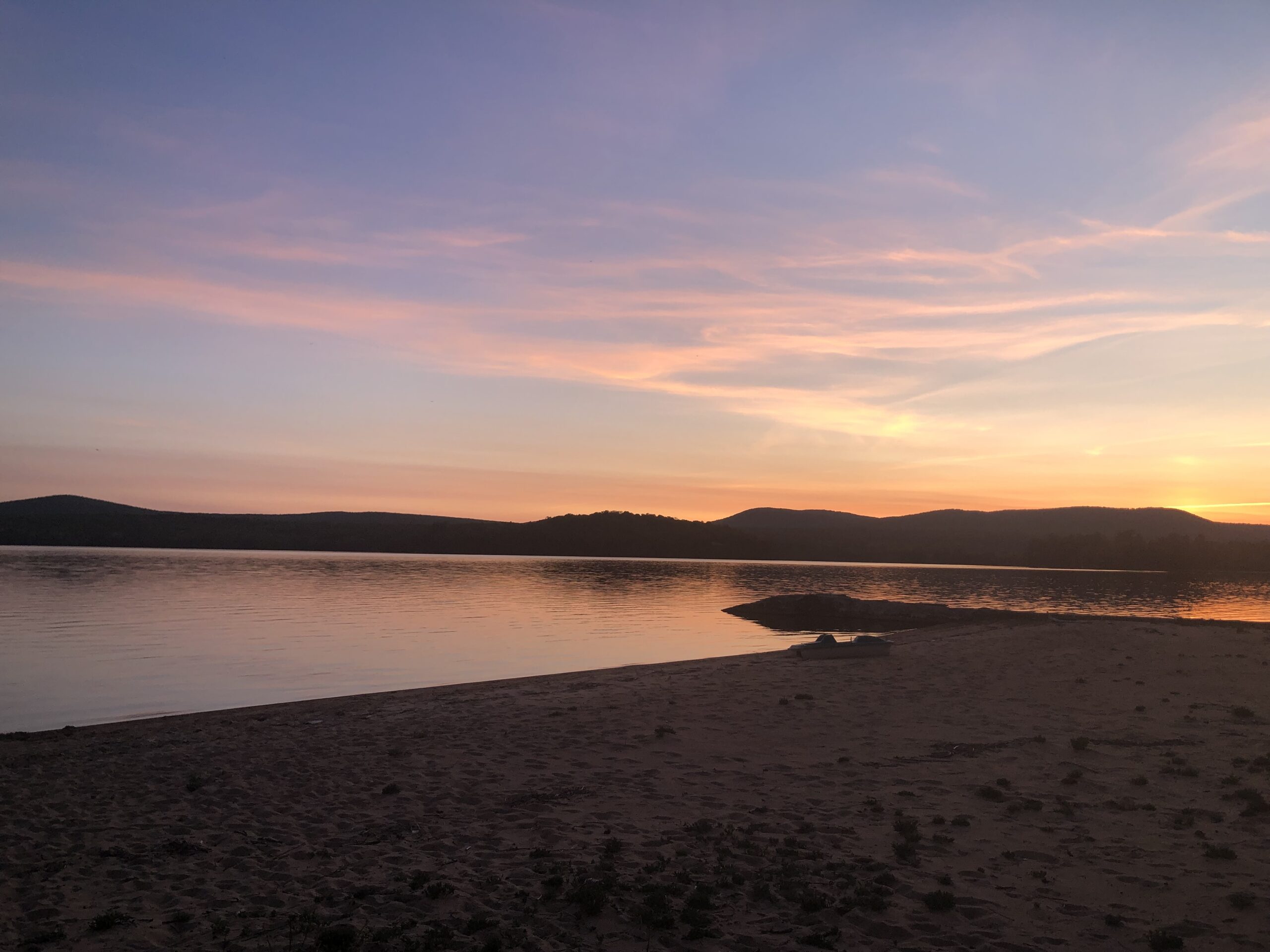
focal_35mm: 28
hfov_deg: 63.4
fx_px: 1027
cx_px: 635
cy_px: 476
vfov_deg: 49.7
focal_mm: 3.99
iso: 40
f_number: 1.8
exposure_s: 1/120
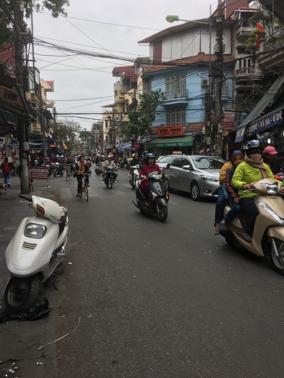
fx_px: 317
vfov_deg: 61.7
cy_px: 189
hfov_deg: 48.2
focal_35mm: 29
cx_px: 142
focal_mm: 4.15
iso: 25
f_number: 2.2
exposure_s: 1/718
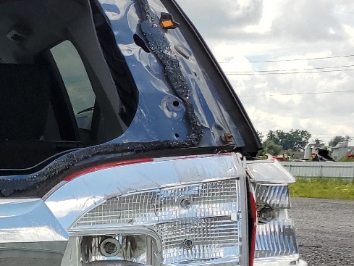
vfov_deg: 16.7
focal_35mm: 85
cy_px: 310
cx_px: -174
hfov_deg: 20.0
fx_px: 869
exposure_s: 1/2500
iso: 50
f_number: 1.5
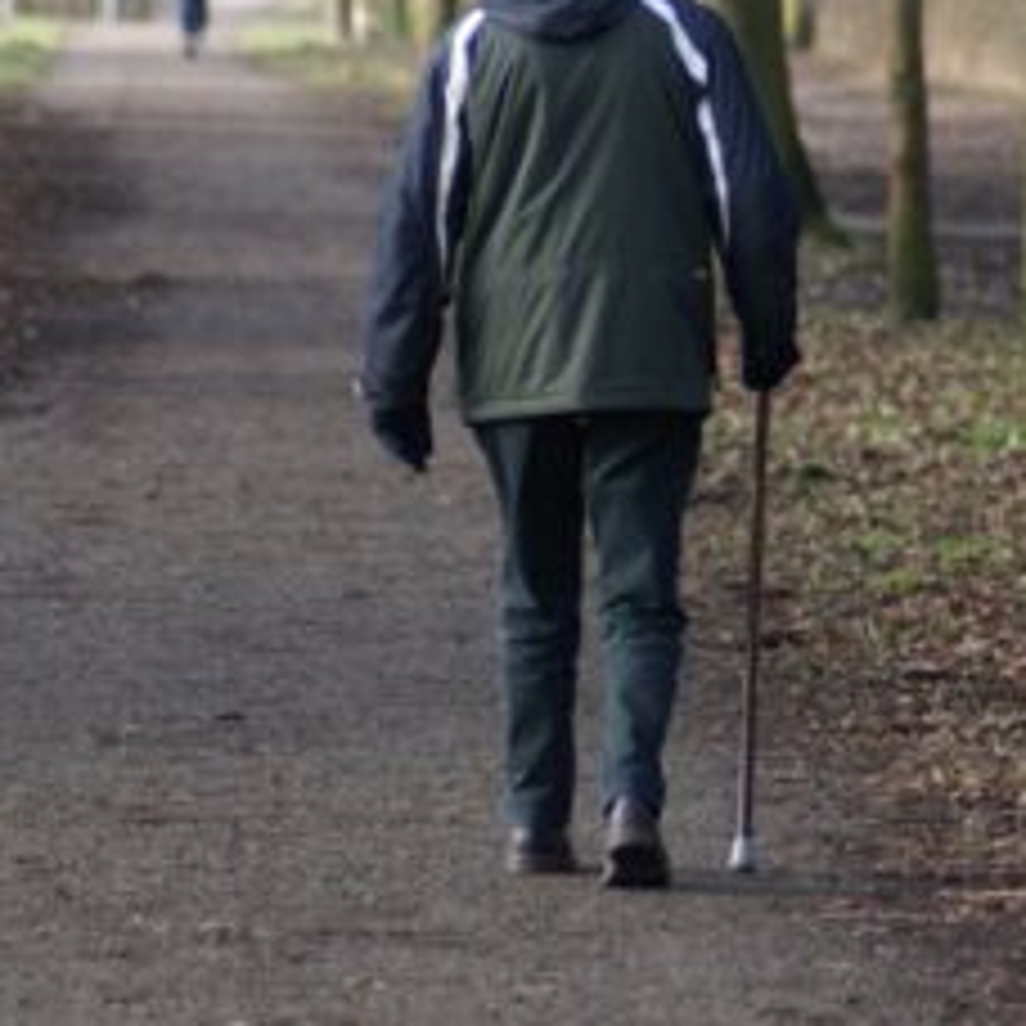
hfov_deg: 3.3
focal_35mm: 538
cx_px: 648
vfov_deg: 3.3
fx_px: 18041
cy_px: 216
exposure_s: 1/250
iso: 250
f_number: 4.5
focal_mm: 160
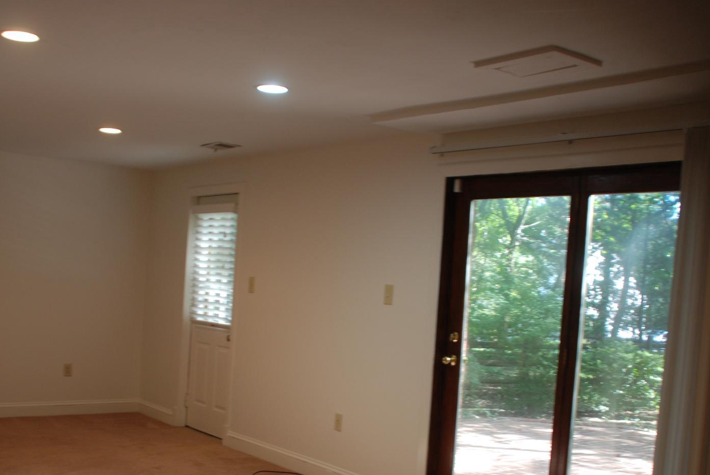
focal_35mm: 44
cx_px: 326
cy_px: 337
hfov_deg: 44.4
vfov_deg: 30.2
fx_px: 869
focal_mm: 20
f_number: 3.8
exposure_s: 1/30
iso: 200
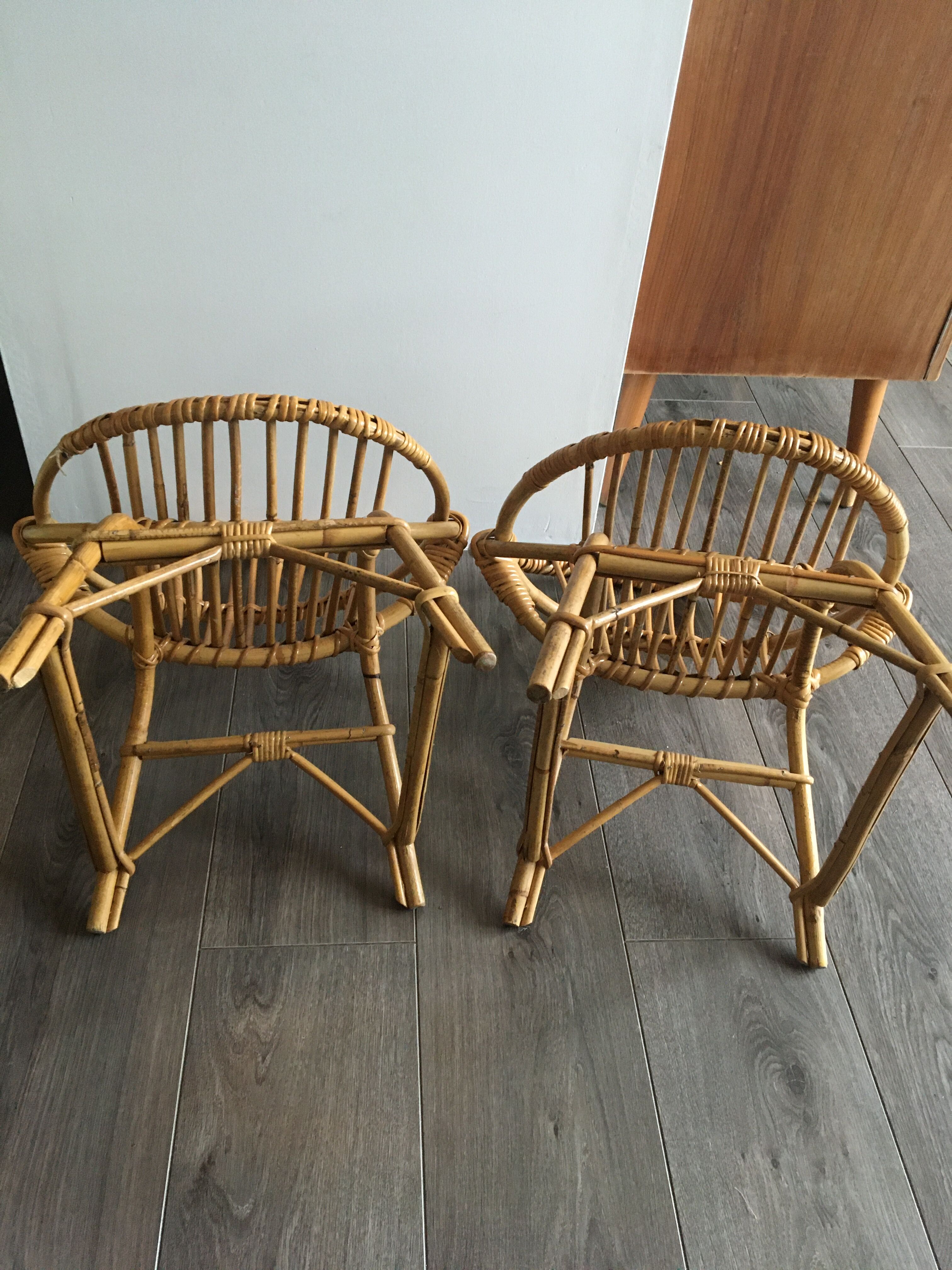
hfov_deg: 48.2
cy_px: 635
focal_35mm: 29
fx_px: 1063
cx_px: 476
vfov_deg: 61.7
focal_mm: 4.15
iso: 200
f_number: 2.2
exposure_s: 1/33
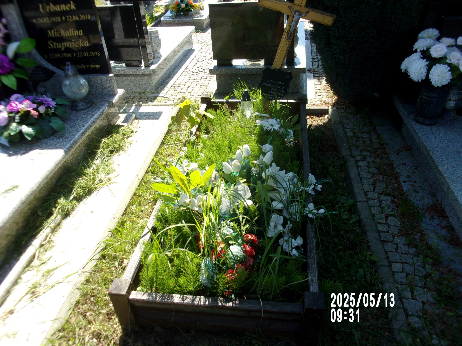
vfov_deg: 49.7
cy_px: 173
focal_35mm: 28
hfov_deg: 63.4
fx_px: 374
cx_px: 231
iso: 80
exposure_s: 1/240
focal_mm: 5.1
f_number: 3.9
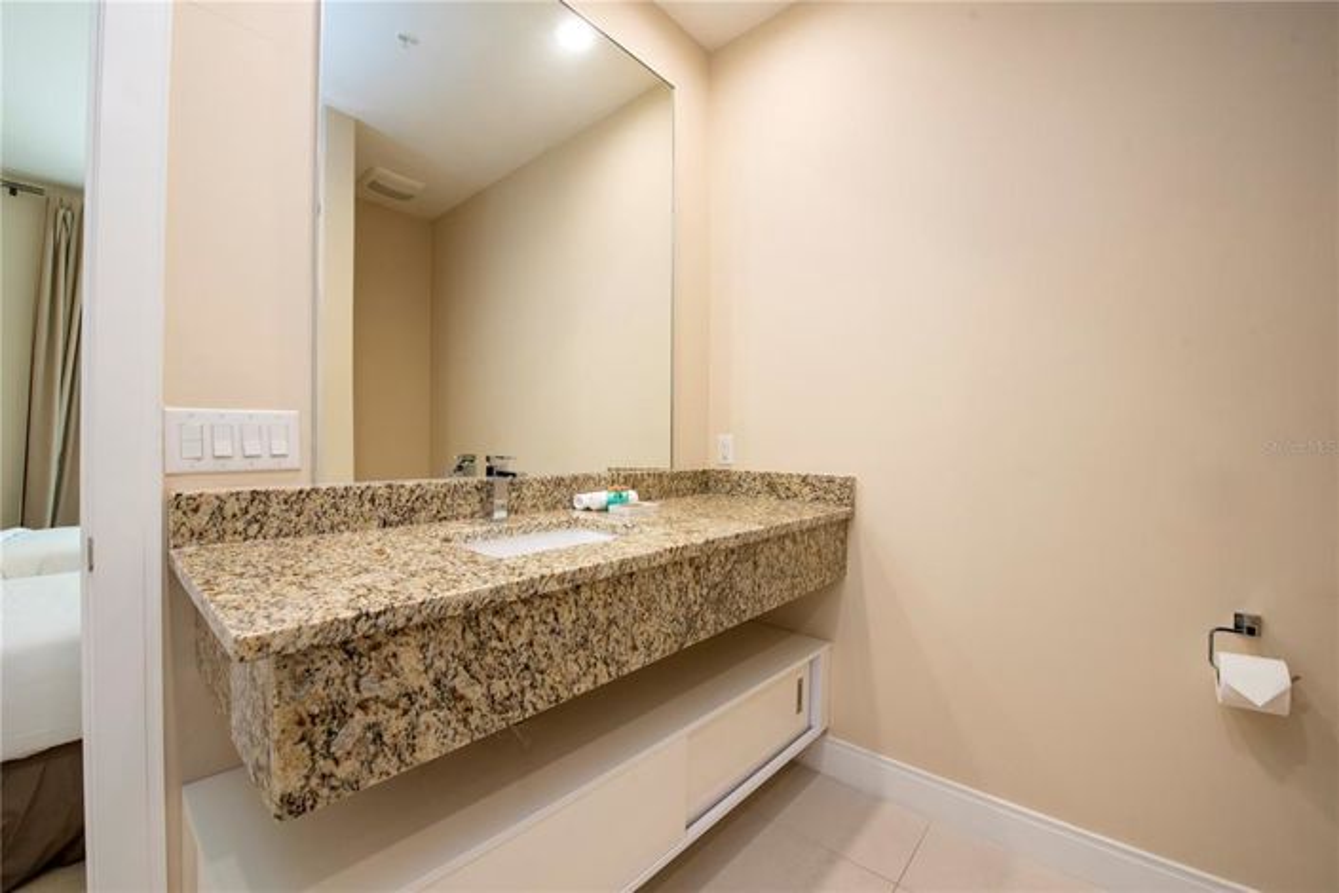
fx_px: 521
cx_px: 670
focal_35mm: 14
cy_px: 446
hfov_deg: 104.3
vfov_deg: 81.2
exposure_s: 1/10
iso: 500
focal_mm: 14
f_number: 10
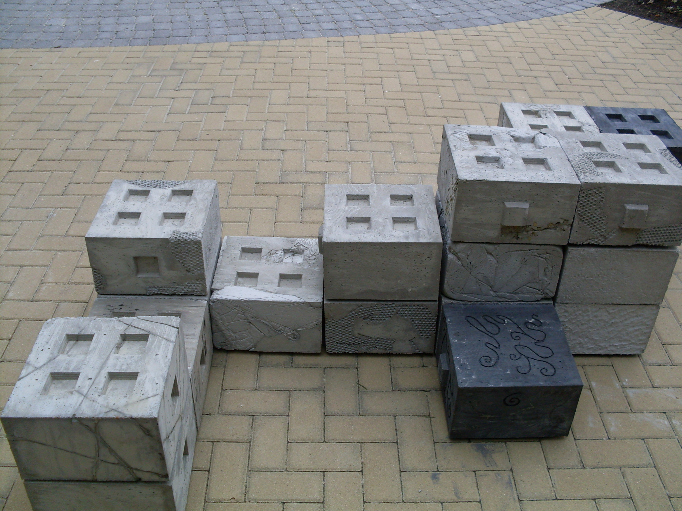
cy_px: 256
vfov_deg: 37.7
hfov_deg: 49.0
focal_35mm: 38
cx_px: 341
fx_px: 749
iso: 80
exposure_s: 1/500
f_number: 2.8
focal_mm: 6.3
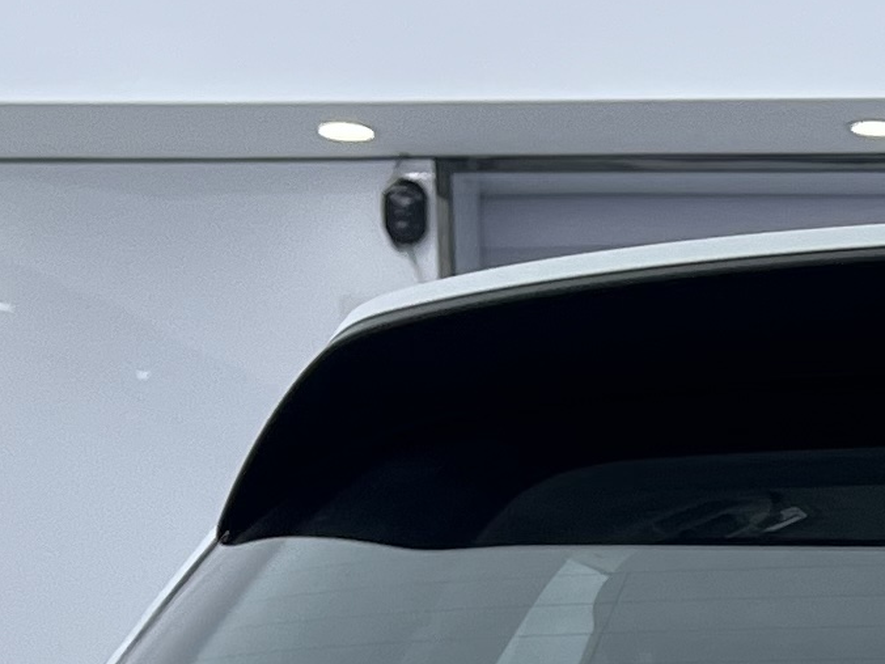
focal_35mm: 155
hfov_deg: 11.9
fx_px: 3963
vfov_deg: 8.9
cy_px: 1420
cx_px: 1482
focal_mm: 5.1
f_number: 1.6
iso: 50
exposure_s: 1/959
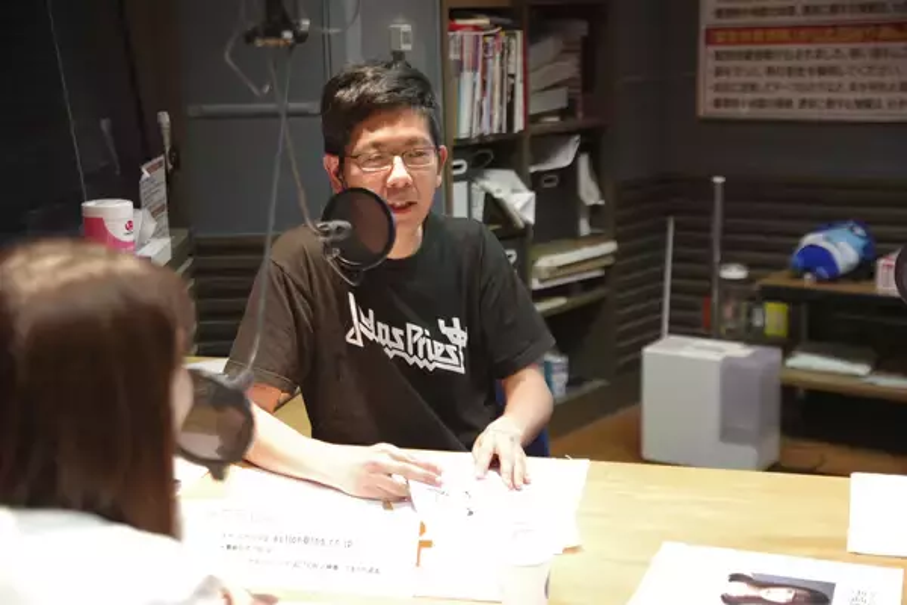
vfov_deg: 25.5
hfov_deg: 37.5
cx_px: 454
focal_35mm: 53
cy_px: 302
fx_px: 1335
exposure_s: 1/200
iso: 3200
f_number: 3.2
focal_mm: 53
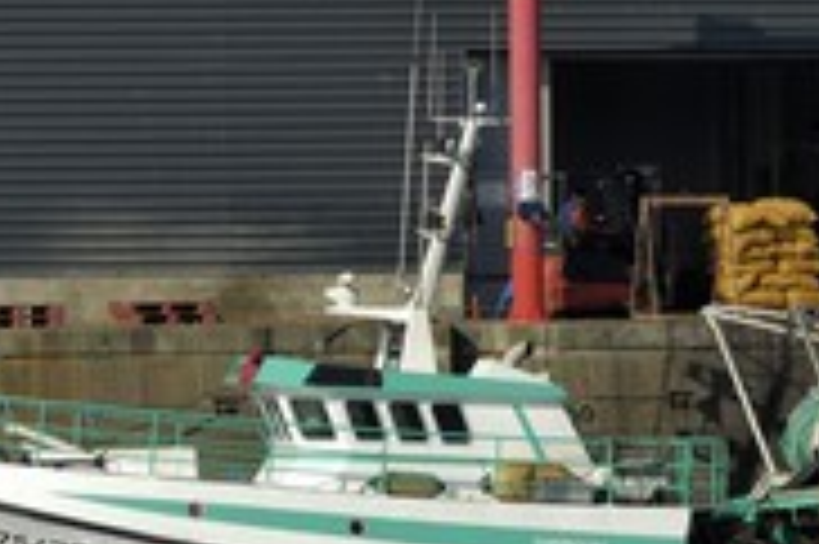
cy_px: 247
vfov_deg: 2.0
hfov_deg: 3.0
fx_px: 15774
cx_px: 668
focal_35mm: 694
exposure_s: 1/250
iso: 100
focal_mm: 200
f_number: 8
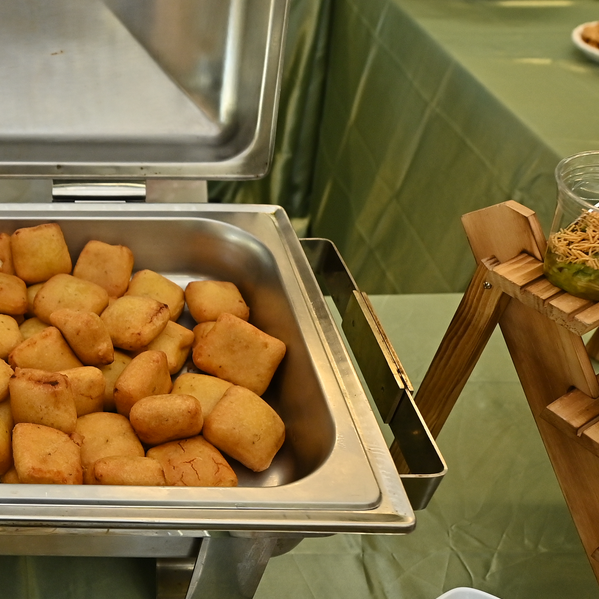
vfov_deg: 41.7
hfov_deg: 37.4
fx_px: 783
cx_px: 1
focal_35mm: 40
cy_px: 358
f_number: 3.5
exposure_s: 1/160
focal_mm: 14
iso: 320
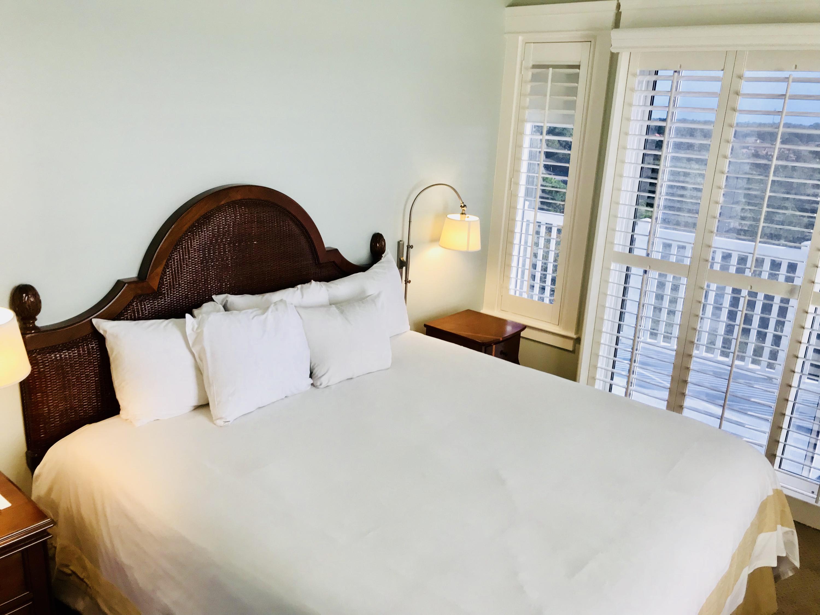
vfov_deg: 49.7
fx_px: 663
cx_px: 410
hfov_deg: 63.4
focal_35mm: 28
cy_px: 308
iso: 40
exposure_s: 1/120
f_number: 1.8
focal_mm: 3.99
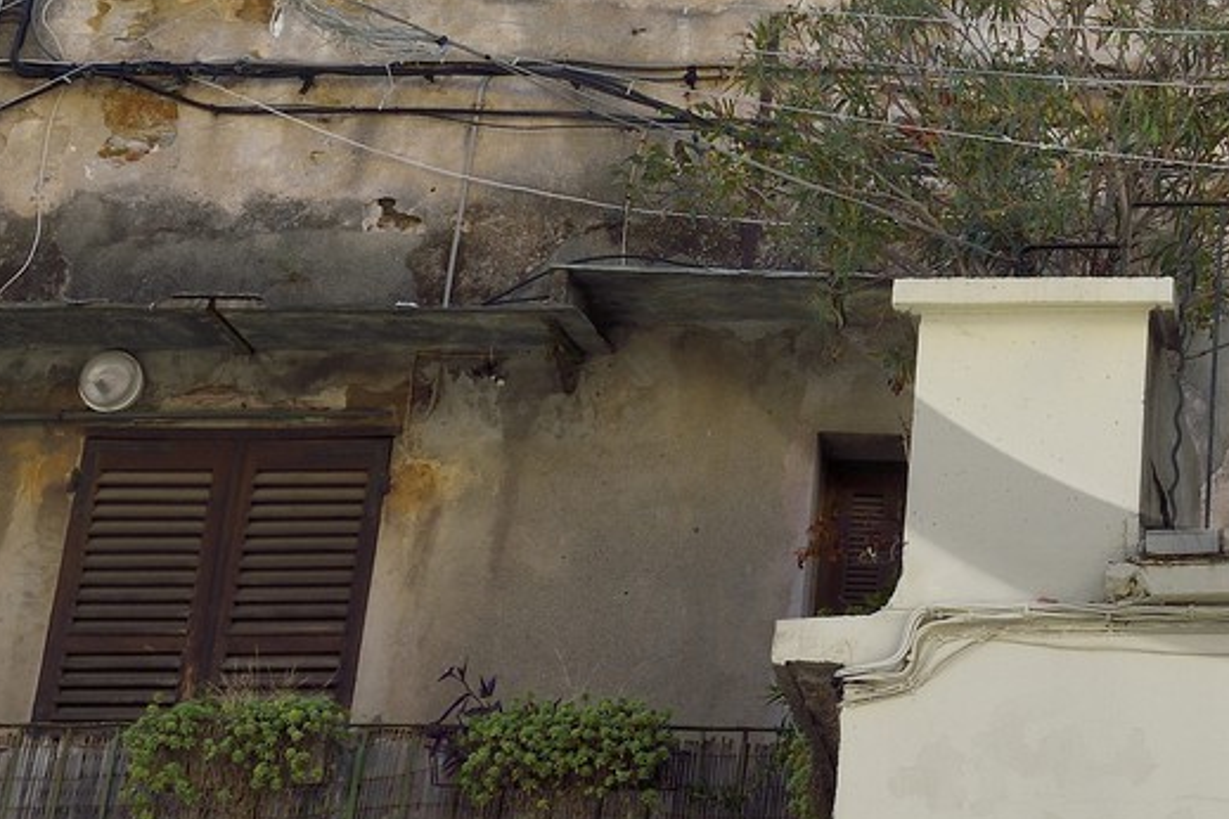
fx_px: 3789
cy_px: -310
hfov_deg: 17.6
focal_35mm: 111
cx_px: 1426
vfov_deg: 11.9
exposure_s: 1/125
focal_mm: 36
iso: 200
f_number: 11
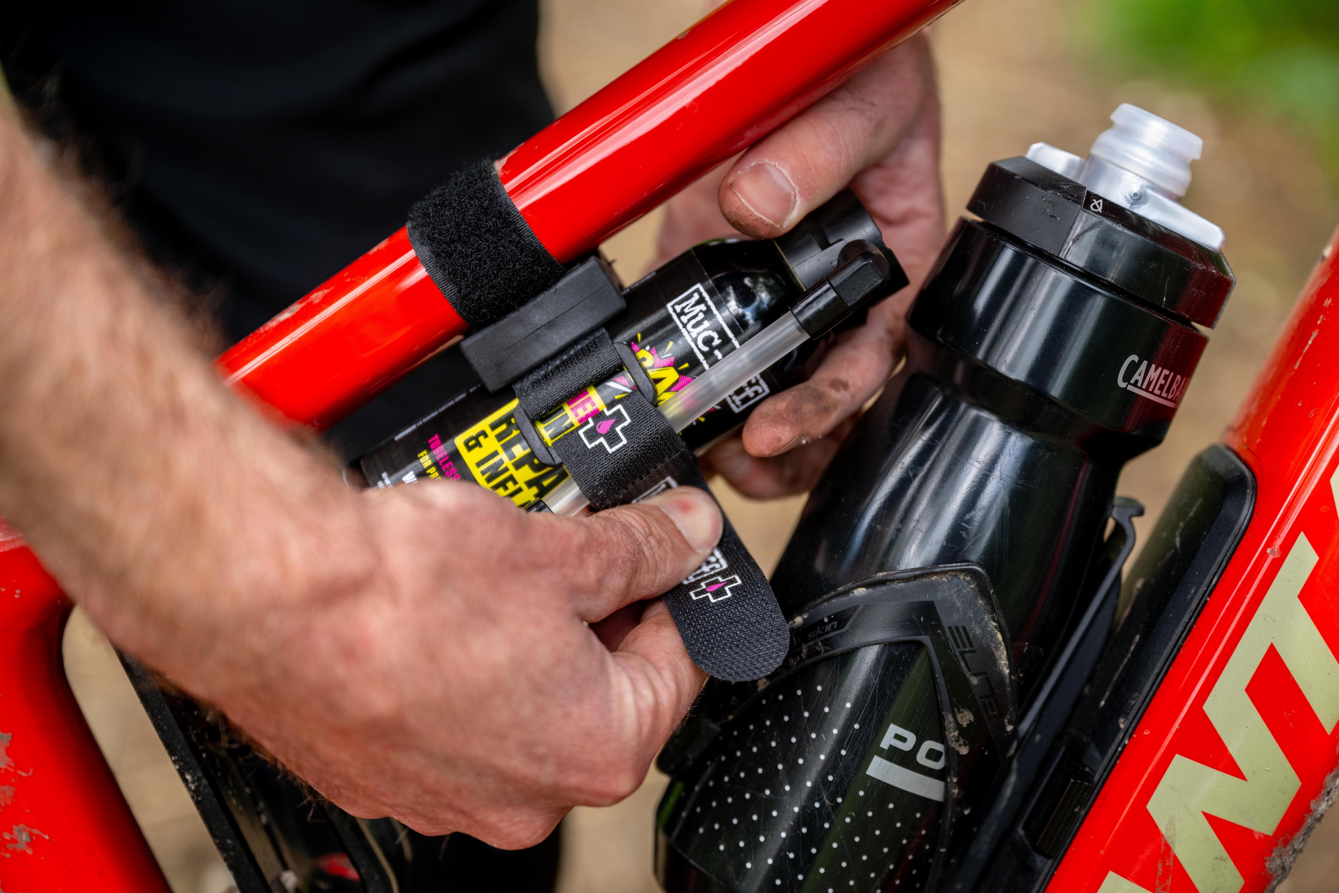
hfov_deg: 28.8
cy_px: 446
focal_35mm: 70
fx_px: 2604
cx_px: 670
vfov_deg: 19.5
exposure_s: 1/500
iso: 400
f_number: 2.8
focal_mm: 70
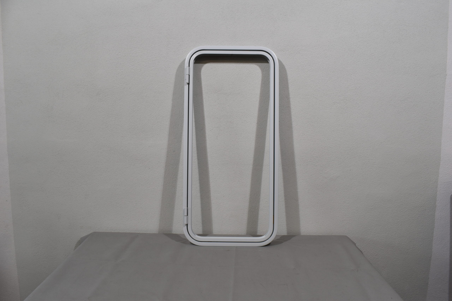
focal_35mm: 30
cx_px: 226
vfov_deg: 43.6
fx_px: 377
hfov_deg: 61.9
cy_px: 150
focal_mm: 20
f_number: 8
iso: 280
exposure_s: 1/60
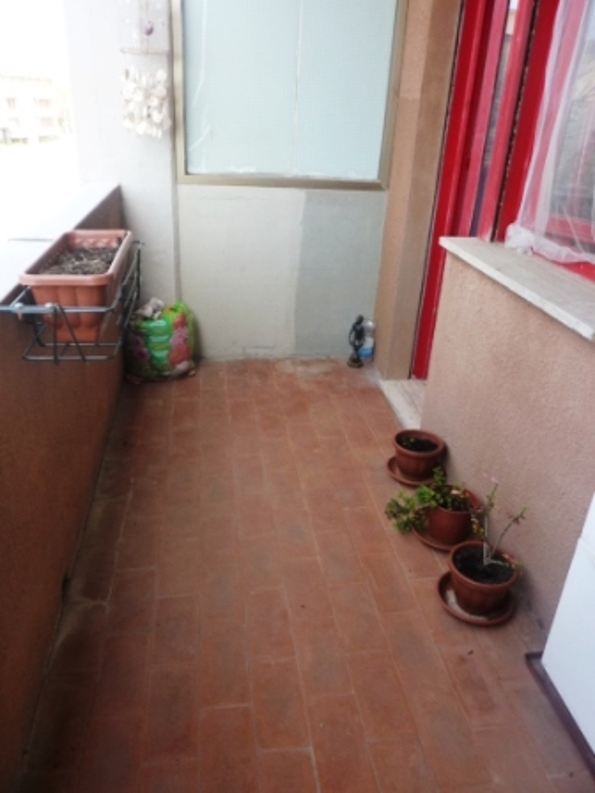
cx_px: 298
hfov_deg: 54.9
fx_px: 573
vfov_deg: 69.4
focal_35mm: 25
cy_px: 396
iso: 125
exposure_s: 1/100
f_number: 3.3
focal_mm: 4.1
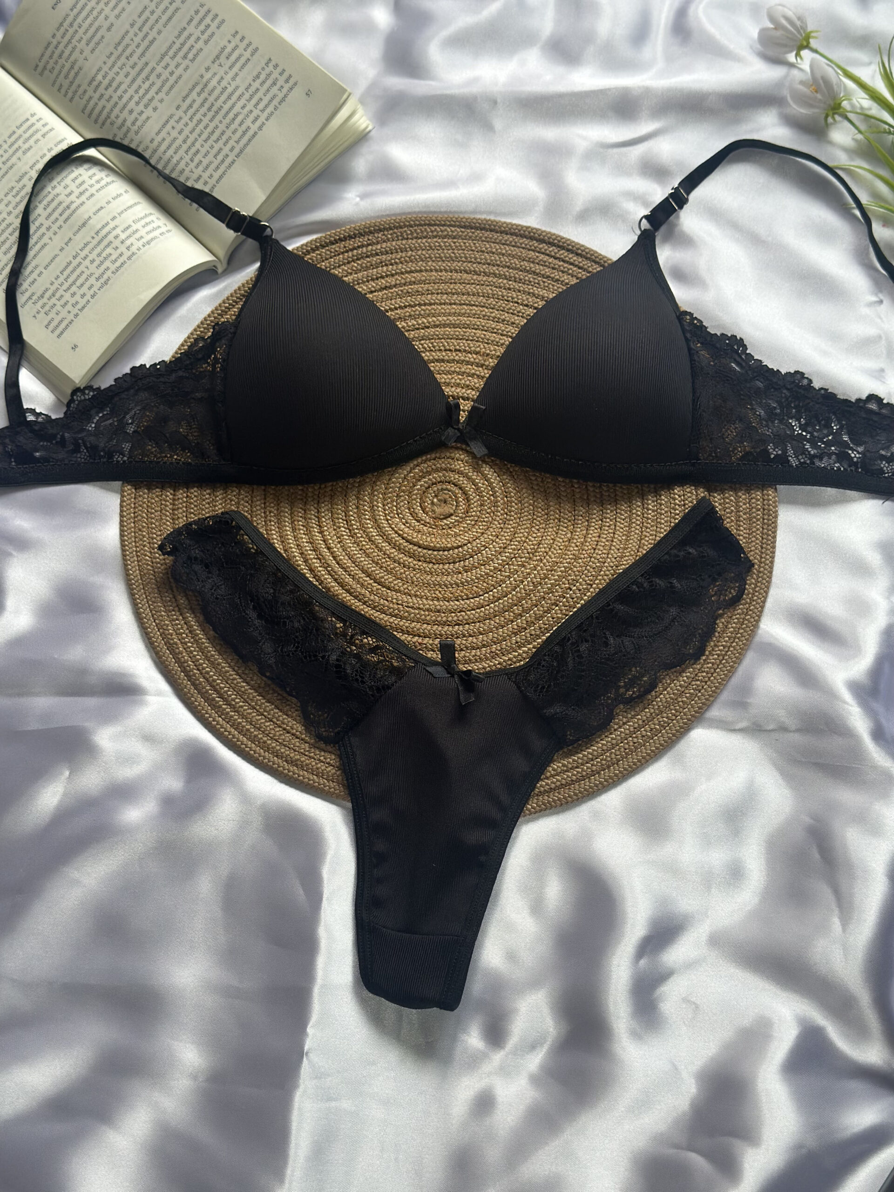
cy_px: 596
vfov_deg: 39.7
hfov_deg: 30.3
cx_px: 447
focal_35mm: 48
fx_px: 1653
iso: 80
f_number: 1.78
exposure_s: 1/376
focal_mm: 6.86
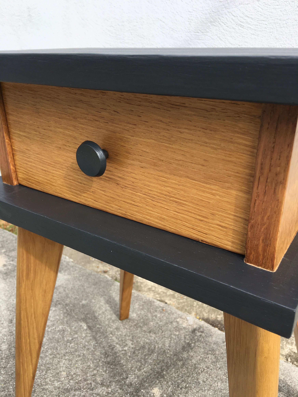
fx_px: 333
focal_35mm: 29
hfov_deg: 48.2
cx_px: 149
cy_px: 198
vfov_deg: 61.7
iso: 25
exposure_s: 1/149
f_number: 2.2
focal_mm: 4.15
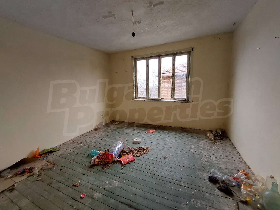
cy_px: 105
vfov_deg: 89.9
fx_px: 105
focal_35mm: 13
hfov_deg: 106.2
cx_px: 140
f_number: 2.2
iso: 160
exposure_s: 1/50
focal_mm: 1.74
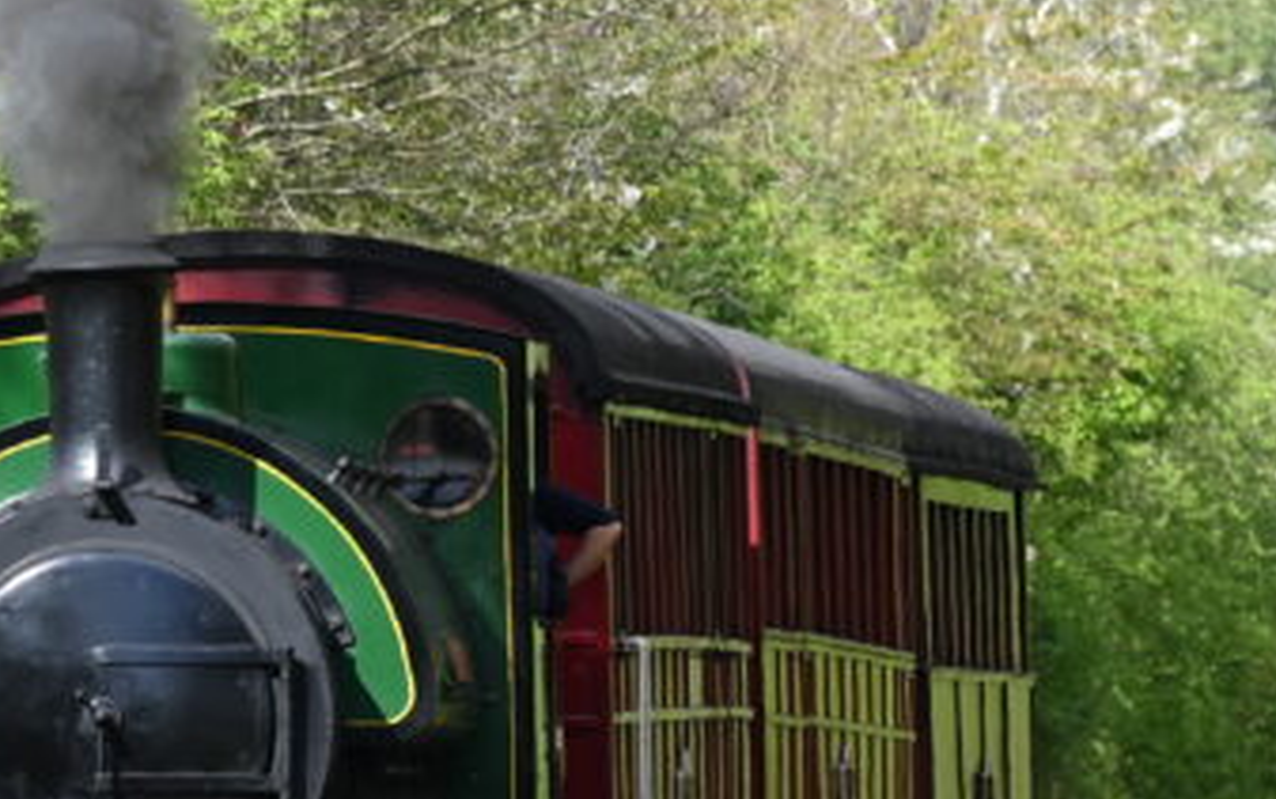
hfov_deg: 2.6
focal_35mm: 815
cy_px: 53
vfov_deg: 1.6
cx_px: 697
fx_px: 28356
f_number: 6.3
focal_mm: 200
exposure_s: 1/400
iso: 200
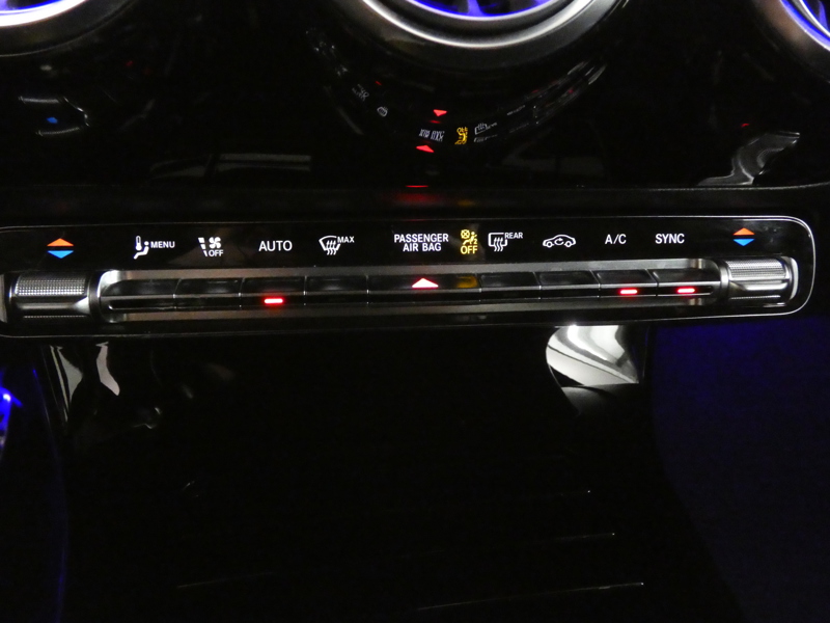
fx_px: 719
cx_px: 415
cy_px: 312
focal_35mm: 30
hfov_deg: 60.0
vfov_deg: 46.8
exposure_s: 1/15
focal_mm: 5.3
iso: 3200
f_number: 3.3
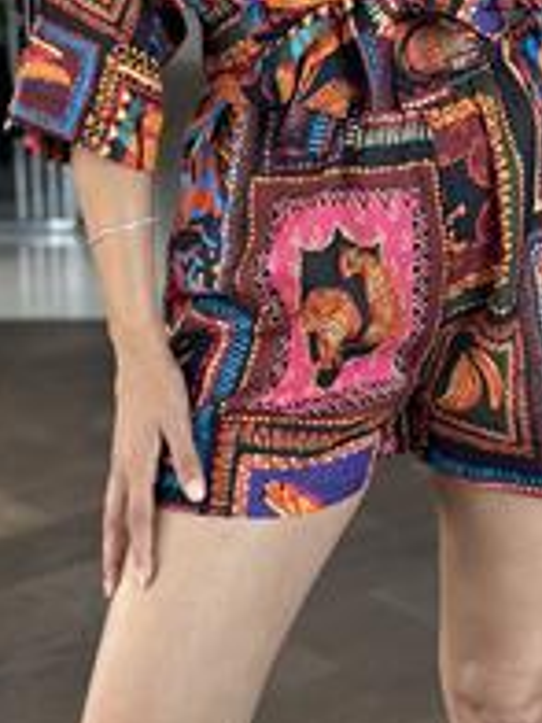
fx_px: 2589
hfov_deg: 11.9
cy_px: -30
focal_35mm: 124
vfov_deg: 15.5
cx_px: 361
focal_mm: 6.86
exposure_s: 1/89
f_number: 1.78
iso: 125
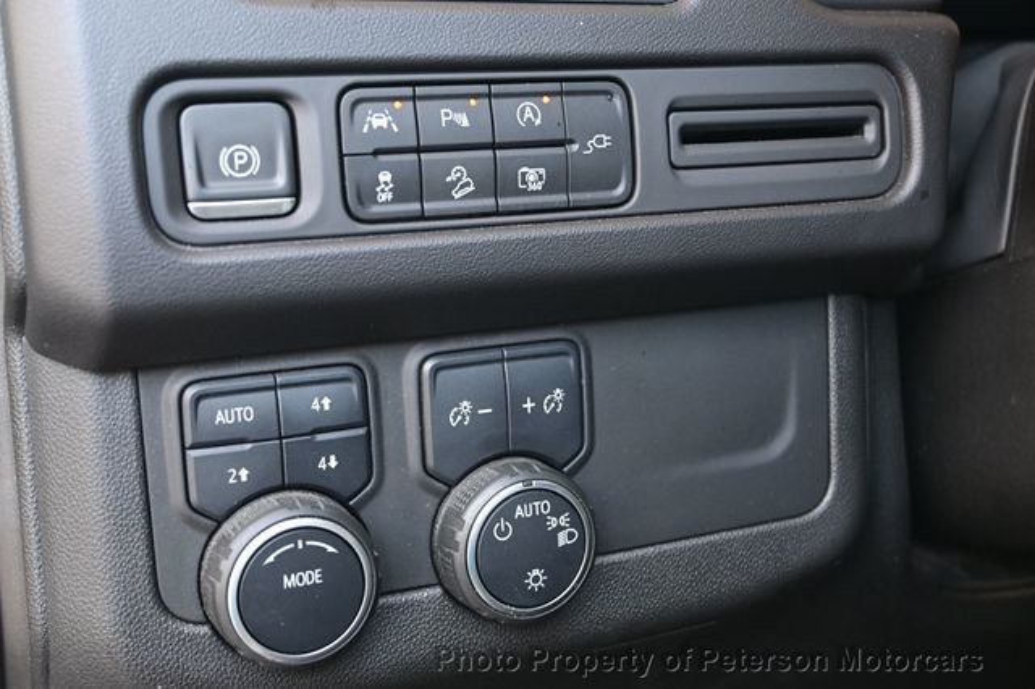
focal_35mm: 45
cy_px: 344
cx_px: 518
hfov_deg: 43.6
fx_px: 1293
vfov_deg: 29.8
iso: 1100
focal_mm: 30
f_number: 4.8
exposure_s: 1/50
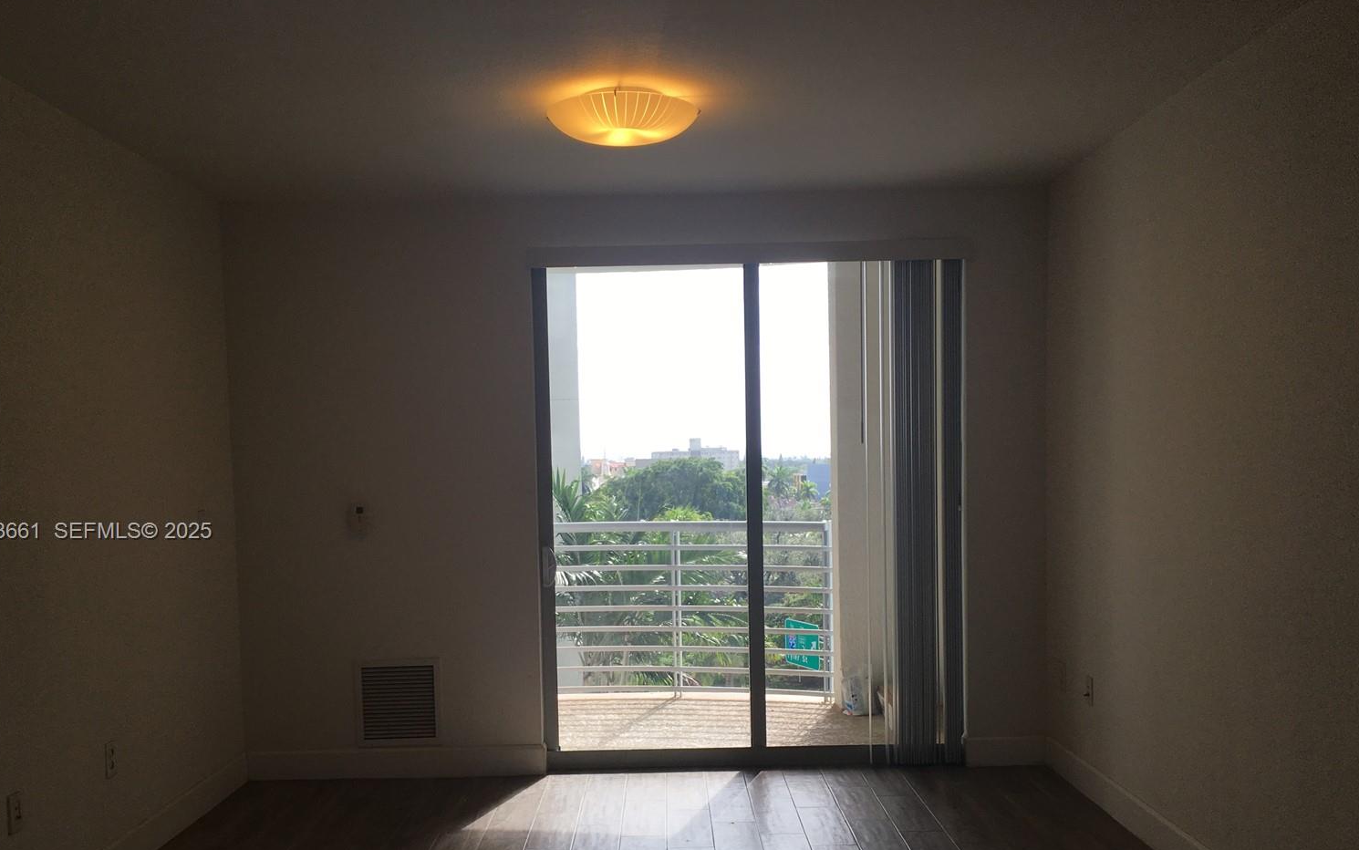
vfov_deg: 38.1
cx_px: 658
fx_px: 1223
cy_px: 533
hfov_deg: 58.1
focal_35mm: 33
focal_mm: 4.15
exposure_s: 1/203
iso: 25
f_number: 2.2
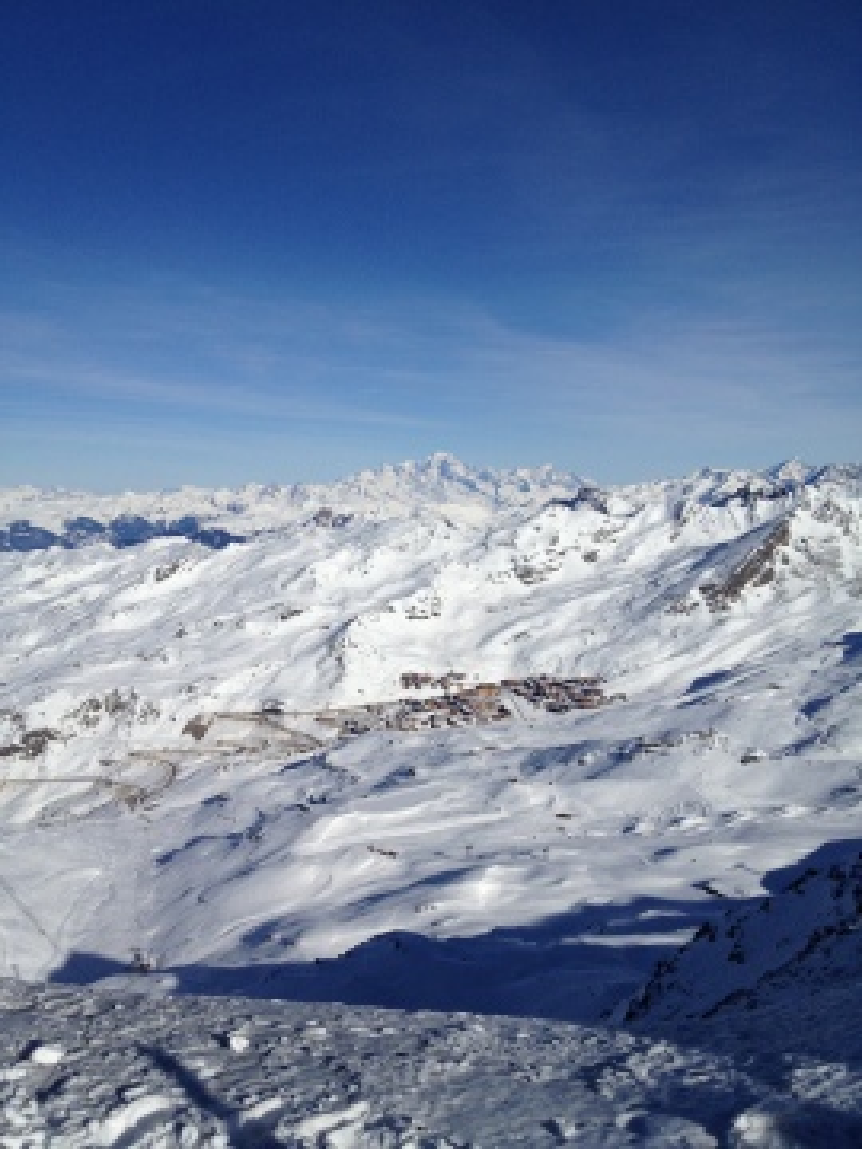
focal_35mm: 35
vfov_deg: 52.6
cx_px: 431
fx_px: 1162
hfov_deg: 40.7
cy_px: 574
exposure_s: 1/6944
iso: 64
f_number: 2.4
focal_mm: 4.28
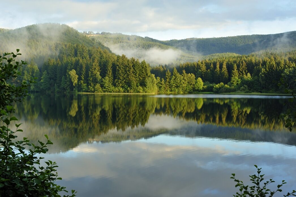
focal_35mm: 52
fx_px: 427
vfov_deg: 26.0
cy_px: 98
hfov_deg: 38.2
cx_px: 148
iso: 200
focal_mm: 52
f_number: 8
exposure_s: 1/60
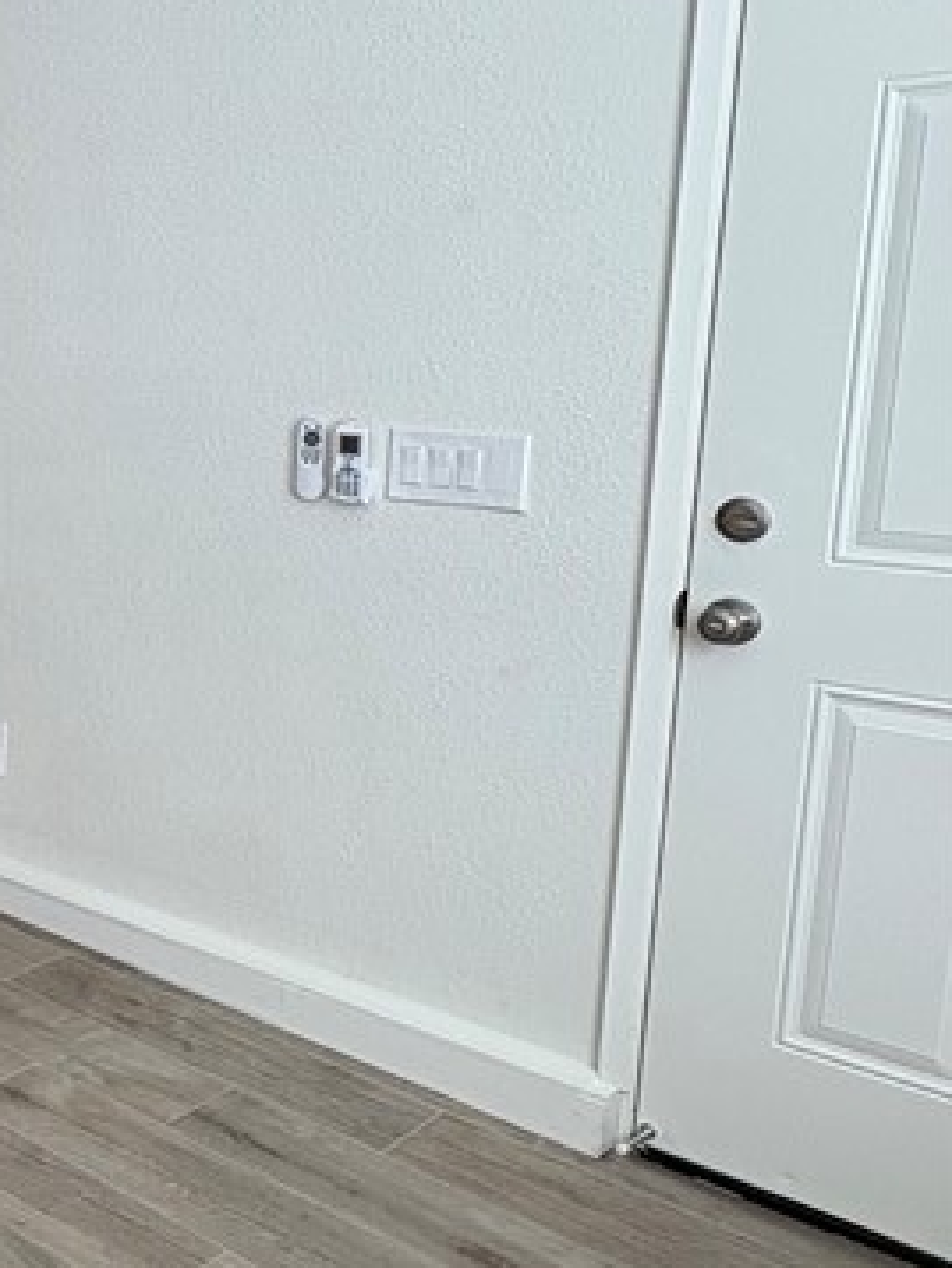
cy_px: 549
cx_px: -400
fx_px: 1465
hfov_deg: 27.4
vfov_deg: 46.7
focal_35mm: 40
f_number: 2.2
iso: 64
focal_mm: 2.22
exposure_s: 1/99
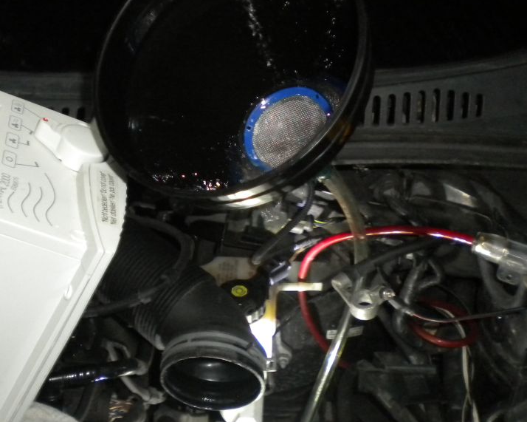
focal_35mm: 49
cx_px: 236
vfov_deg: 30.8
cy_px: 182
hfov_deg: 38.0
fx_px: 764
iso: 400
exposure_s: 1/30
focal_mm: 6.3
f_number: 3.1
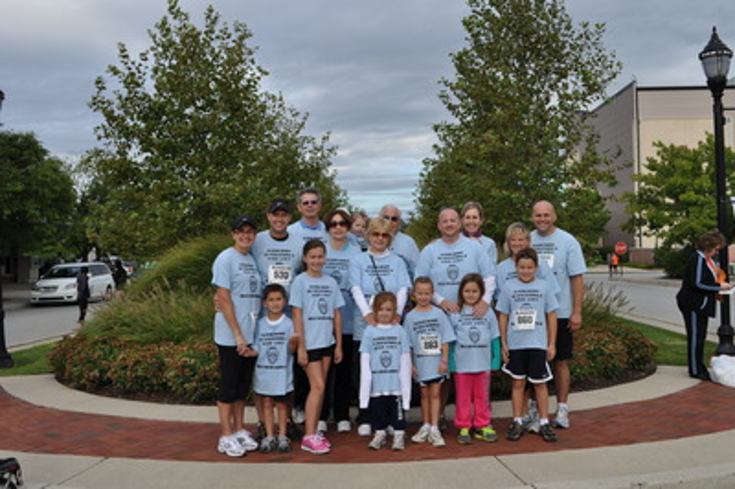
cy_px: 244
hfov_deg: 49.6
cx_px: 368
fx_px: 796
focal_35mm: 39
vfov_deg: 34.2
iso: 200
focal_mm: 26
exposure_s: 1/320
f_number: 9
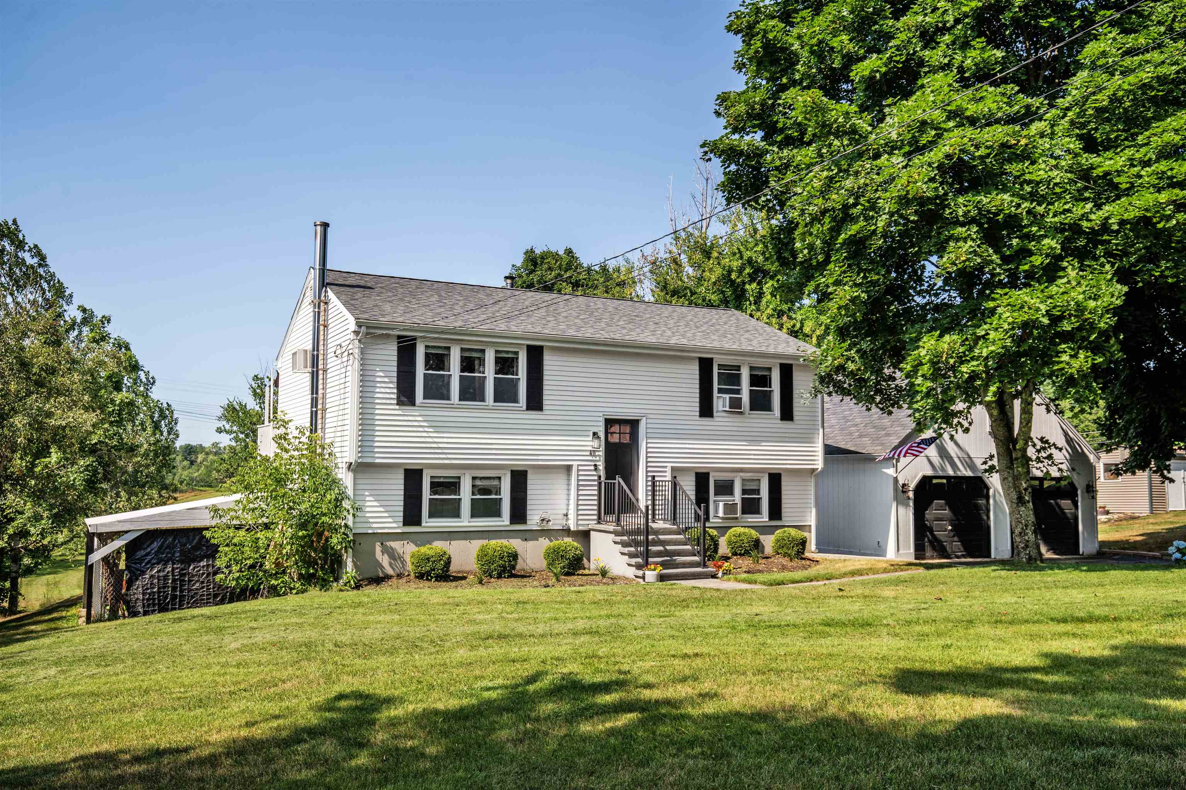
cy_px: 395
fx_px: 1021
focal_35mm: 31
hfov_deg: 60.3
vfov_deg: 42.3
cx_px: 593
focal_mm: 31
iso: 100
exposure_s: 1/125
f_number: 6.3
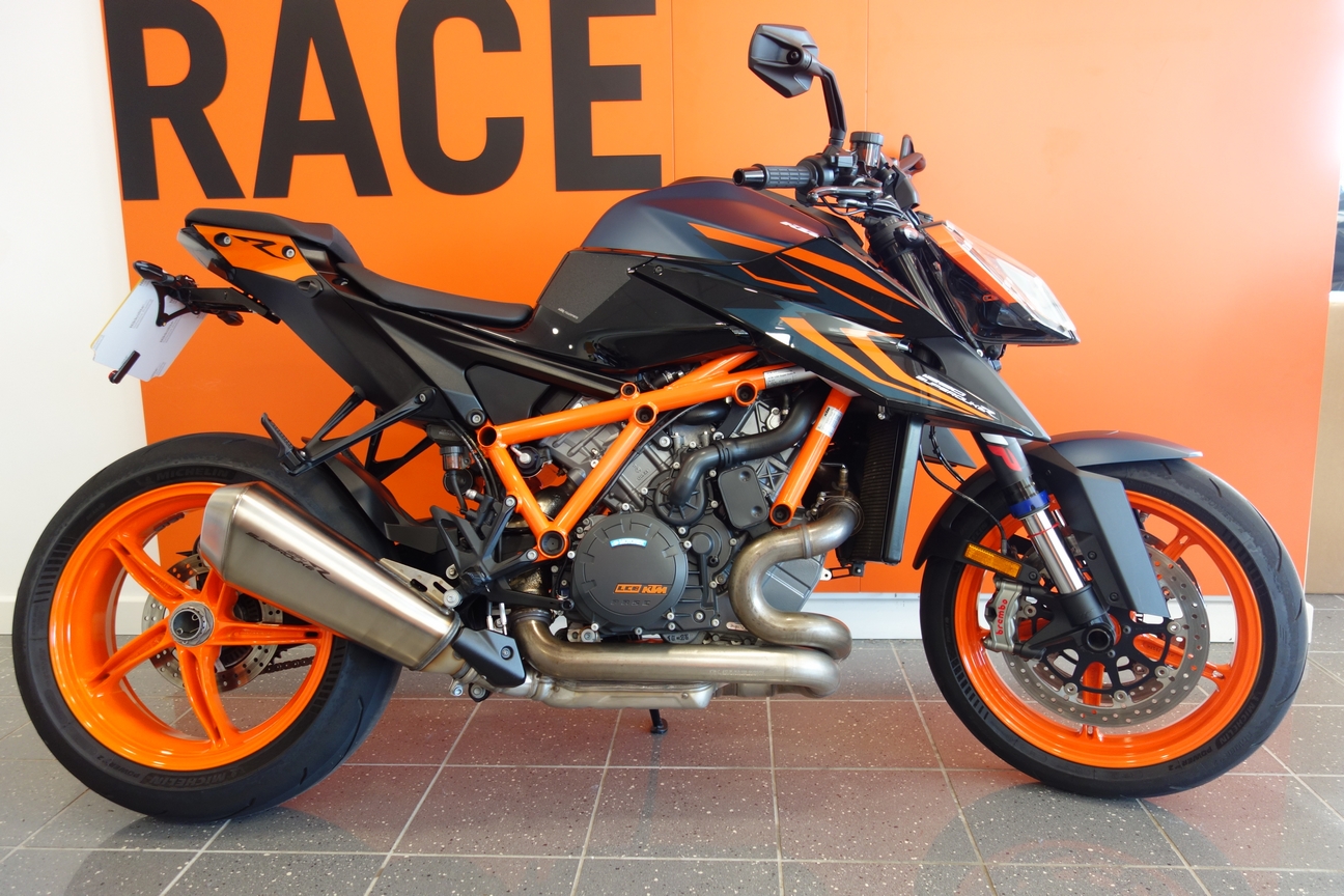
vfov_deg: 46.4
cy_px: 448
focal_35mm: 28
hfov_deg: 65.5
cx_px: 672
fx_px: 1045
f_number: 1.8
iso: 125
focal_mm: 10.4
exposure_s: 1/40
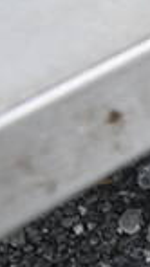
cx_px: 548
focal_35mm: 117
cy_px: 162
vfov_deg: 18.3
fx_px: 829
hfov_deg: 7.8
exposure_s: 1/200
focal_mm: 18
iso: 200
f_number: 6.3
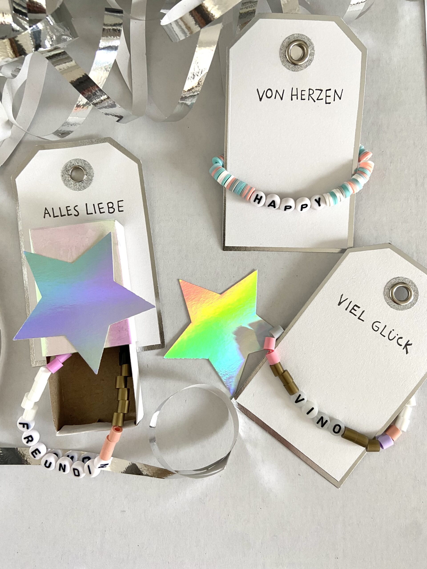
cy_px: 284
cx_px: 214
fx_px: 428
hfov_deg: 53.1
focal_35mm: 26
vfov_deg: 67.3
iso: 125
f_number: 1.8
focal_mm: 4.25
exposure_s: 1/85
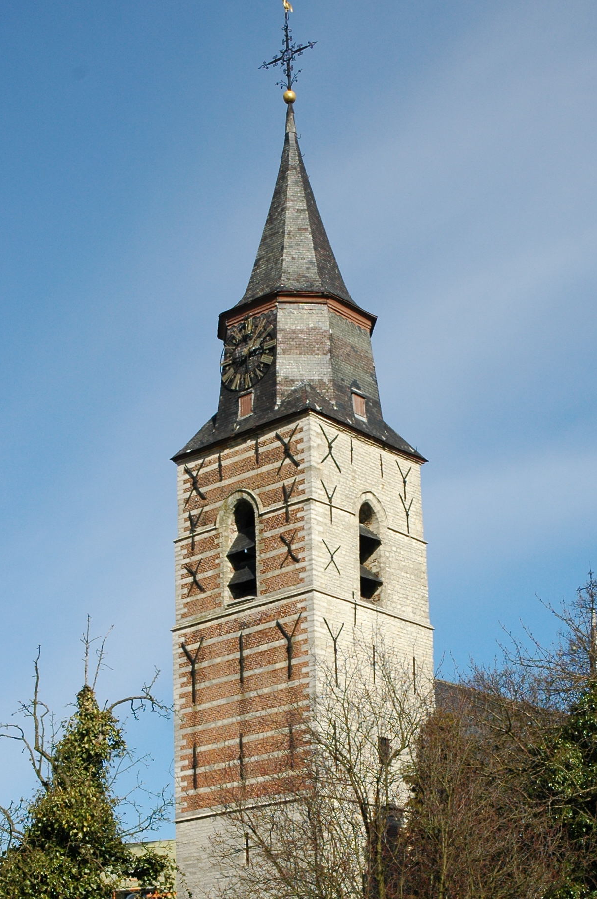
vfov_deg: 27.8
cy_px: 675
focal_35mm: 72
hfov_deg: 18.9
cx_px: 333
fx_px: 1790
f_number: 9
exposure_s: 1/320
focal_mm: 29
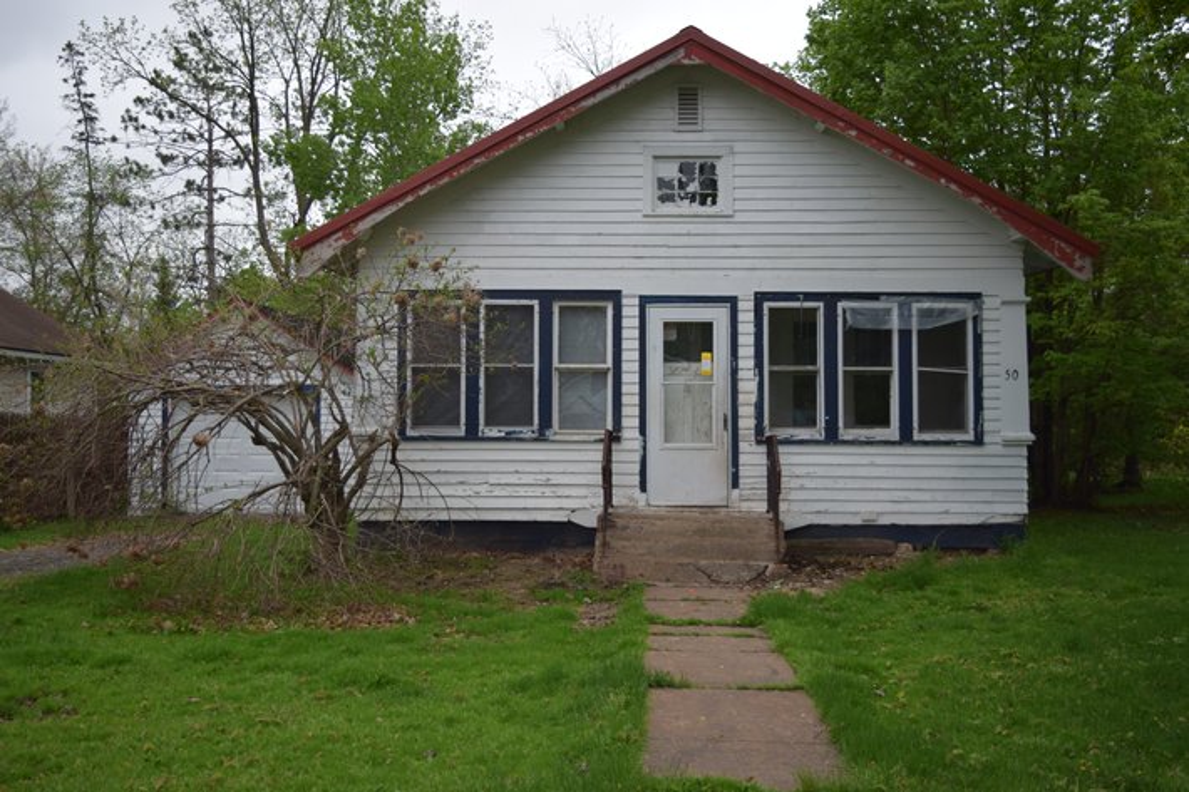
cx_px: 594
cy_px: 396
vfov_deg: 36.9
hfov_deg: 53.1
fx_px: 1189
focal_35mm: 36
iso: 200
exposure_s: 1/250
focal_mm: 24
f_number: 4
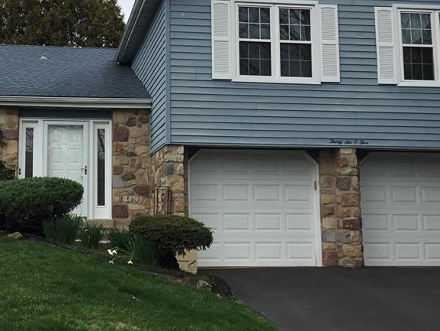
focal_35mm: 55
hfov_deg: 34.6
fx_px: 699
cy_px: 135
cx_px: 143
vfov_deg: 26.5
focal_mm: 3.3
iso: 25
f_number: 2.4
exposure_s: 1/1733
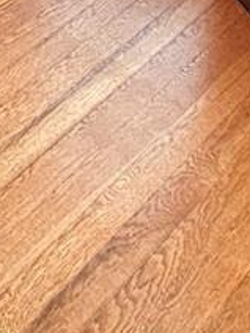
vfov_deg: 14.6
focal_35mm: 94
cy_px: -438
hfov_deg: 14.0
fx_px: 905
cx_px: -193
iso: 125
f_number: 2.2
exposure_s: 1/60.2
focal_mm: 2.2
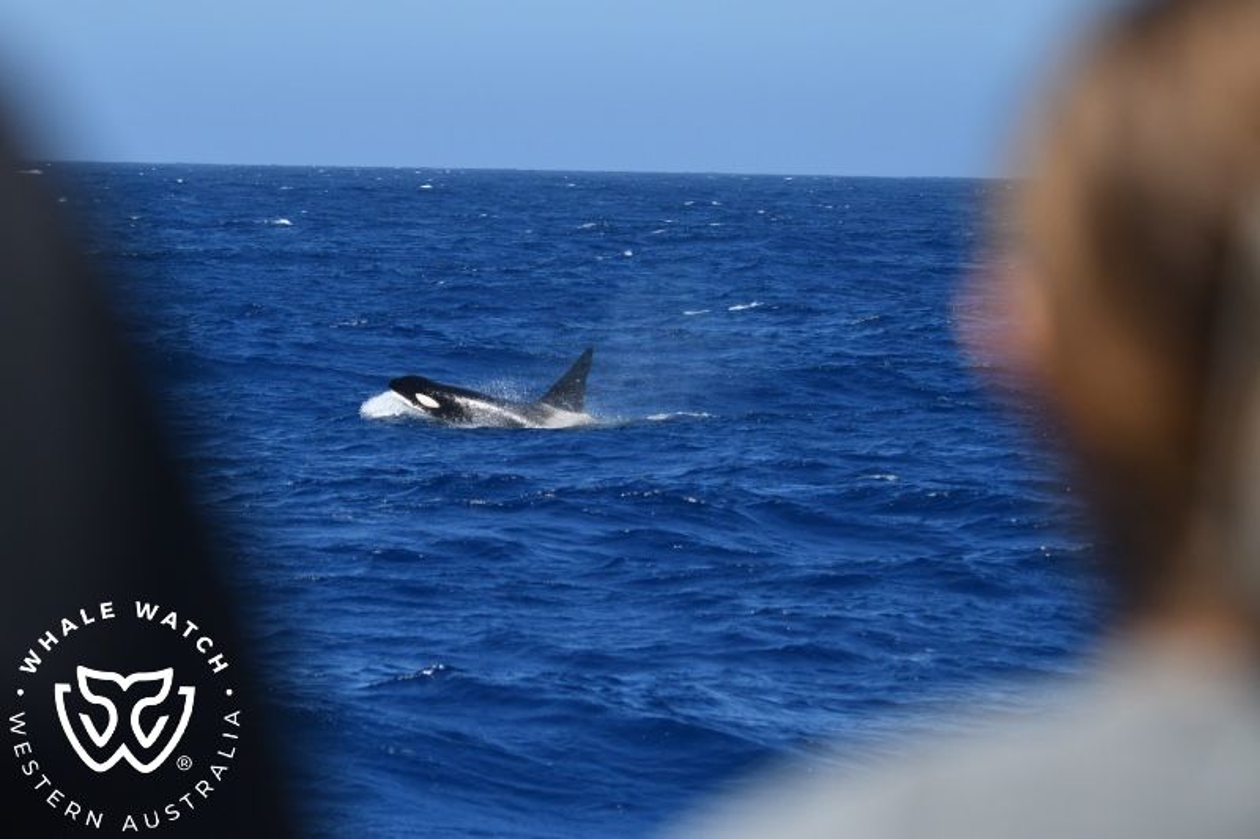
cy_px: 420
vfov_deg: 7.8
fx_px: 6123
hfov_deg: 11.7
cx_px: 630
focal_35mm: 175
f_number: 5.3
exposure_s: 1/8000
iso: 900
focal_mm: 175
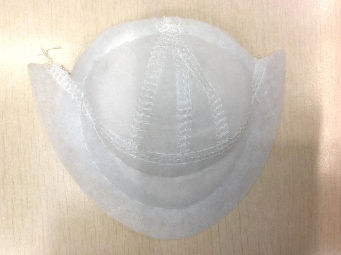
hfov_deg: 52.7
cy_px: 128
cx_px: 170
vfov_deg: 40.6
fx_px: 344
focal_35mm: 35
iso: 64
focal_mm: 4.28
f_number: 2.4
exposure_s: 1/17
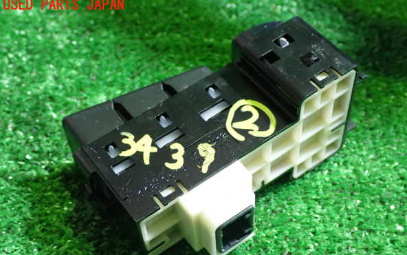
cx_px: 206
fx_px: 643
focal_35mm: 58
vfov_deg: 22.3
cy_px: 152
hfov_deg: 35.1
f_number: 3.3
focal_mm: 9.65
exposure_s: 1/25
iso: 800
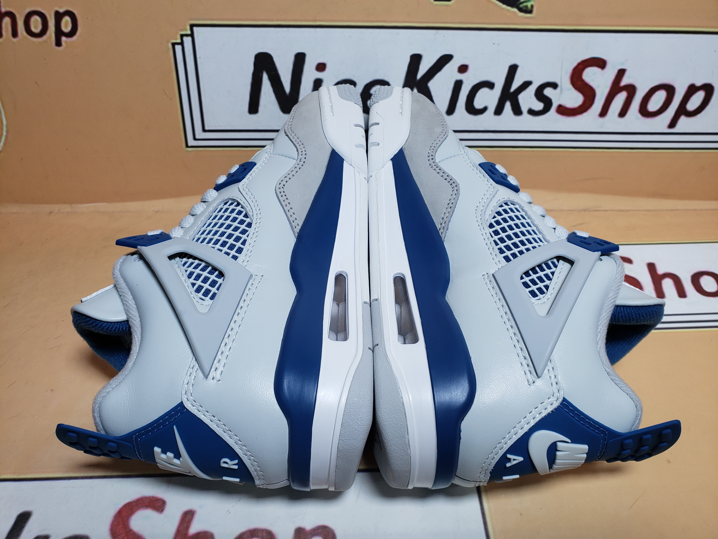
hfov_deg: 67.3
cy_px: 270
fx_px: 539
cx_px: 359
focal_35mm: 26
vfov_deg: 53.1
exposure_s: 1/360
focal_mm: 4.3
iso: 50
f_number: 2.4
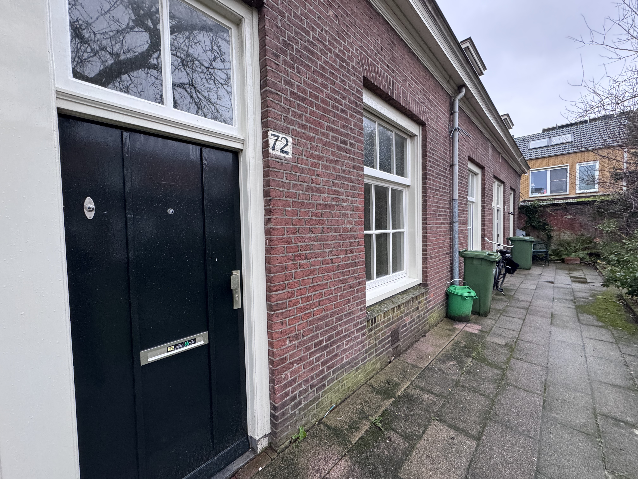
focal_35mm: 14
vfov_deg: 85.7
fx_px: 258
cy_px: 240
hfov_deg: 102.1
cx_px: 319
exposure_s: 1/99
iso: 250
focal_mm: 2.22
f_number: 2.2
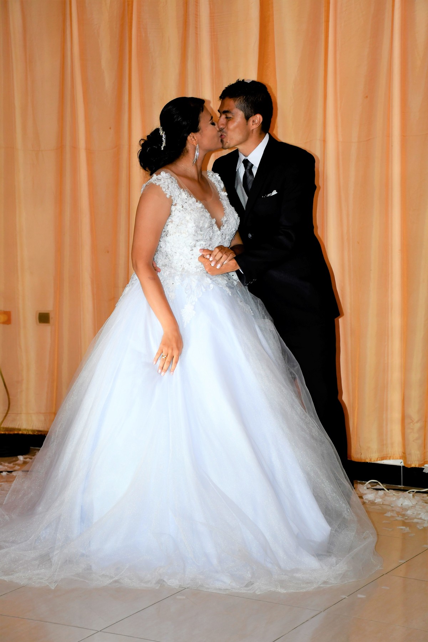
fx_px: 1284
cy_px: 321
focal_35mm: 72
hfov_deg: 18.9
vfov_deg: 28.1
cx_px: 214
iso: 400
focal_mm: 48
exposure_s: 1/100
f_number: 4.5
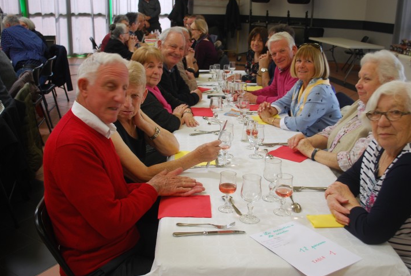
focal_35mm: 37
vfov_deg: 36.1
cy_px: 124
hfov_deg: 51.8
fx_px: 423
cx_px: 208
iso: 200
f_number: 4
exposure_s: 1/40
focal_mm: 22
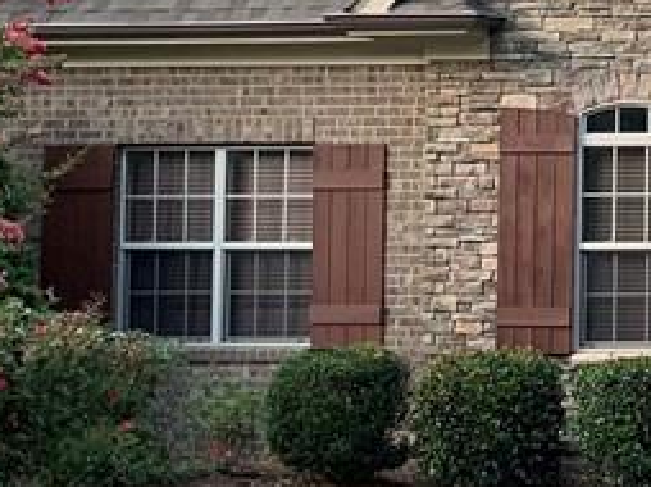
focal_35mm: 105
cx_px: 1153
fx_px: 1973
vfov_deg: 14.0
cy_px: 103
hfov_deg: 16.0
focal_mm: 4.25
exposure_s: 1/121
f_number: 1.8
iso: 64
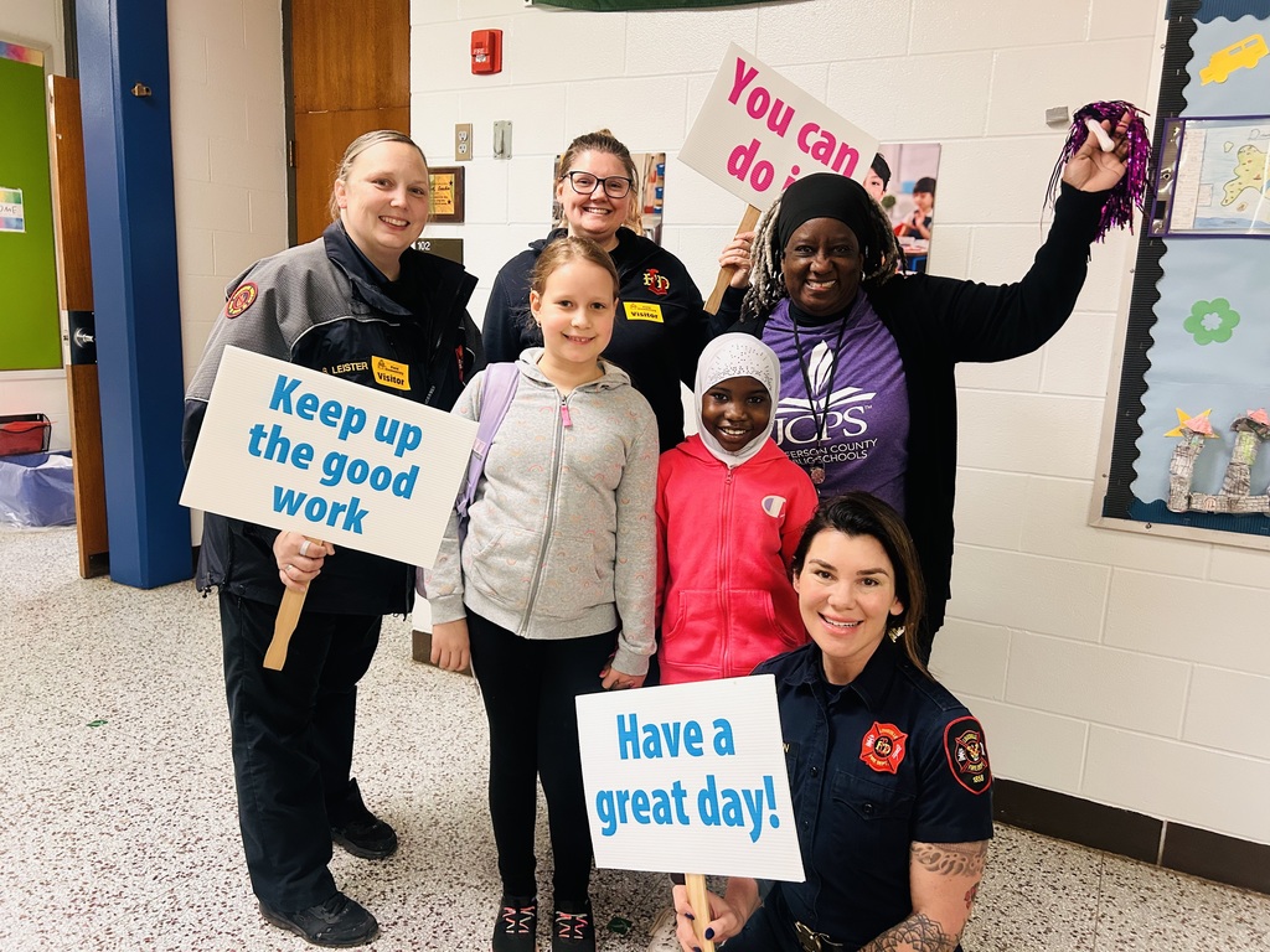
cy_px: 476
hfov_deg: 67.3
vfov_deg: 53.1
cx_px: 635
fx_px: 954
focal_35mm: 26
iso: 250
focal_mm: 5.7
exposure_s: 1/60
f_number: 1.5
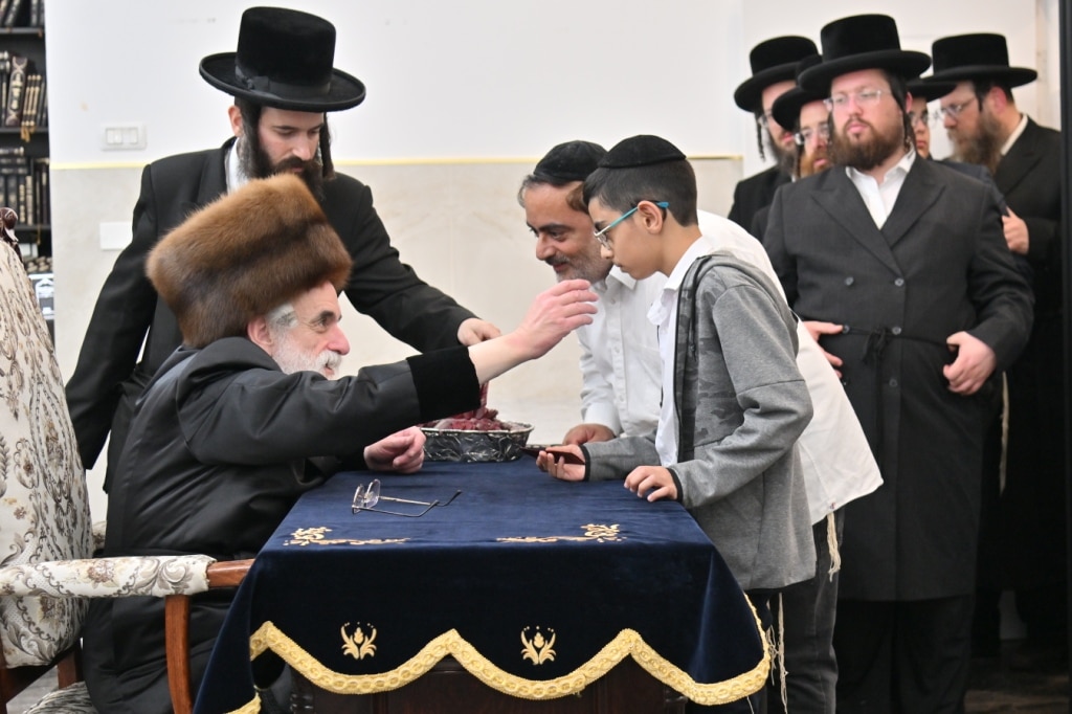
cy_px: 357
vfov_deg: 18.9
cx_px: 536
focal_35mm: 72
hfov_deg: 28.1
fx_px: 2143
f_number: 4
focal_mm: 48
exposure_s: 1/200
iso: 640
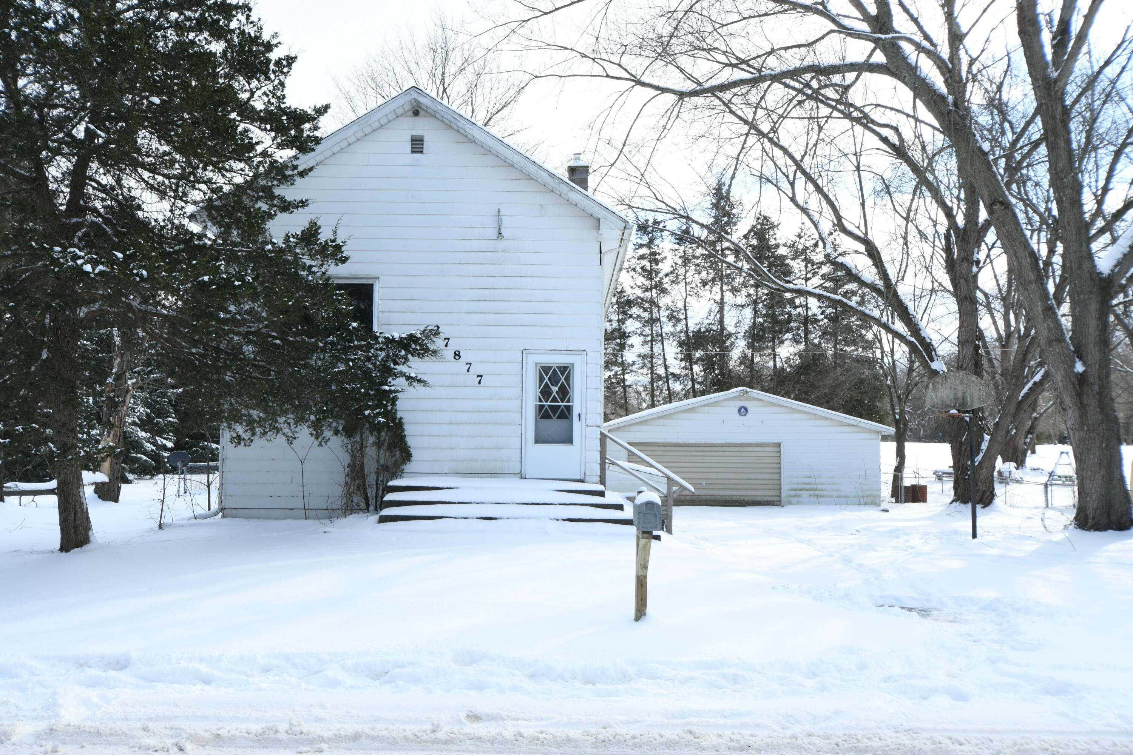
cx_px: 566
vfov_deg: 43.6
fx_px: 944
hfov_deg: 61.9
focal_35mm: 30
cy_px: 378
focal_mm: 20
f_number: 8
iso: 100
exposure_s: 1/80
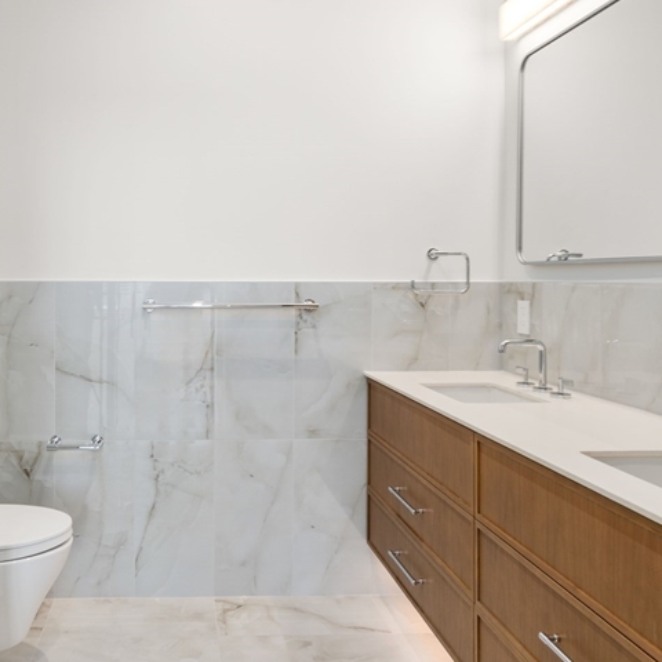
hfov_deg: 54.1
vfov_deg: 55.2
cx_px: 201
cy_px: 264
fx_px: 627
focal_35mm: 29
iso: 320
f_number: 7.1
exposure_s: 1/8
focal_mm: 16
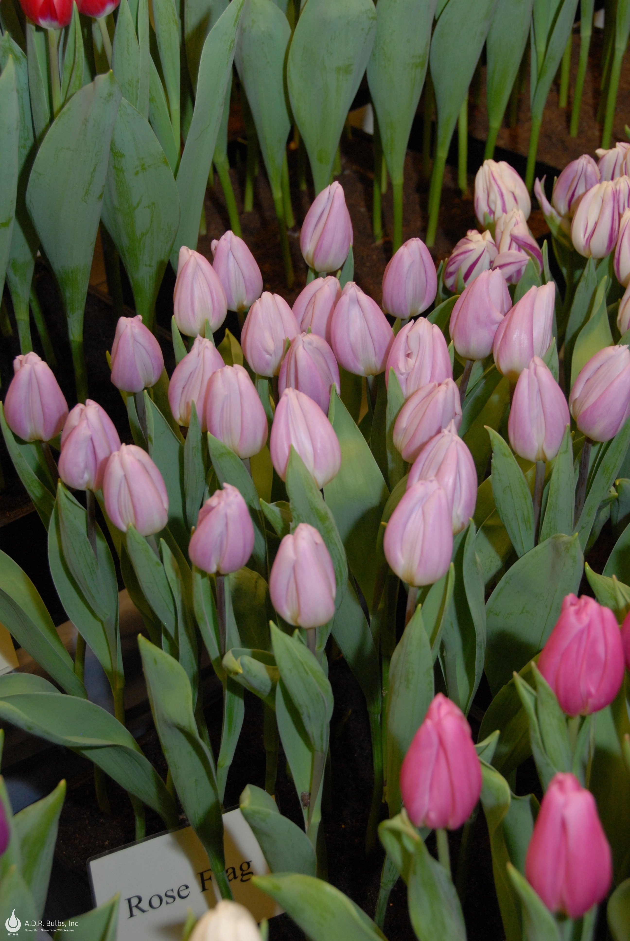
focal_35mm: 57
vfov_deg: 35.0
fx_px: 1492
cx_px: 315
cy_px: 470
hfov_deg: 23.8
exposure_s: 1/60
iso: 500
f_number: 6.3
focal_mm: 38
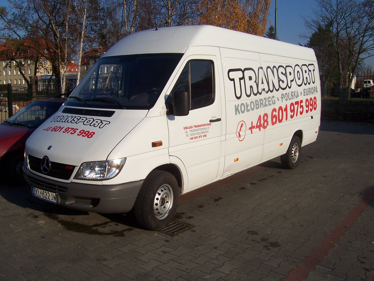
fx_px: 367
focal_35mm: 34
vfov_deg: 41.8
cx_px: 187
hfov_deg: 54.0
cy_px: 140
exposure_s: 1/750
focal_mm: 5.6
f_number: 5.6
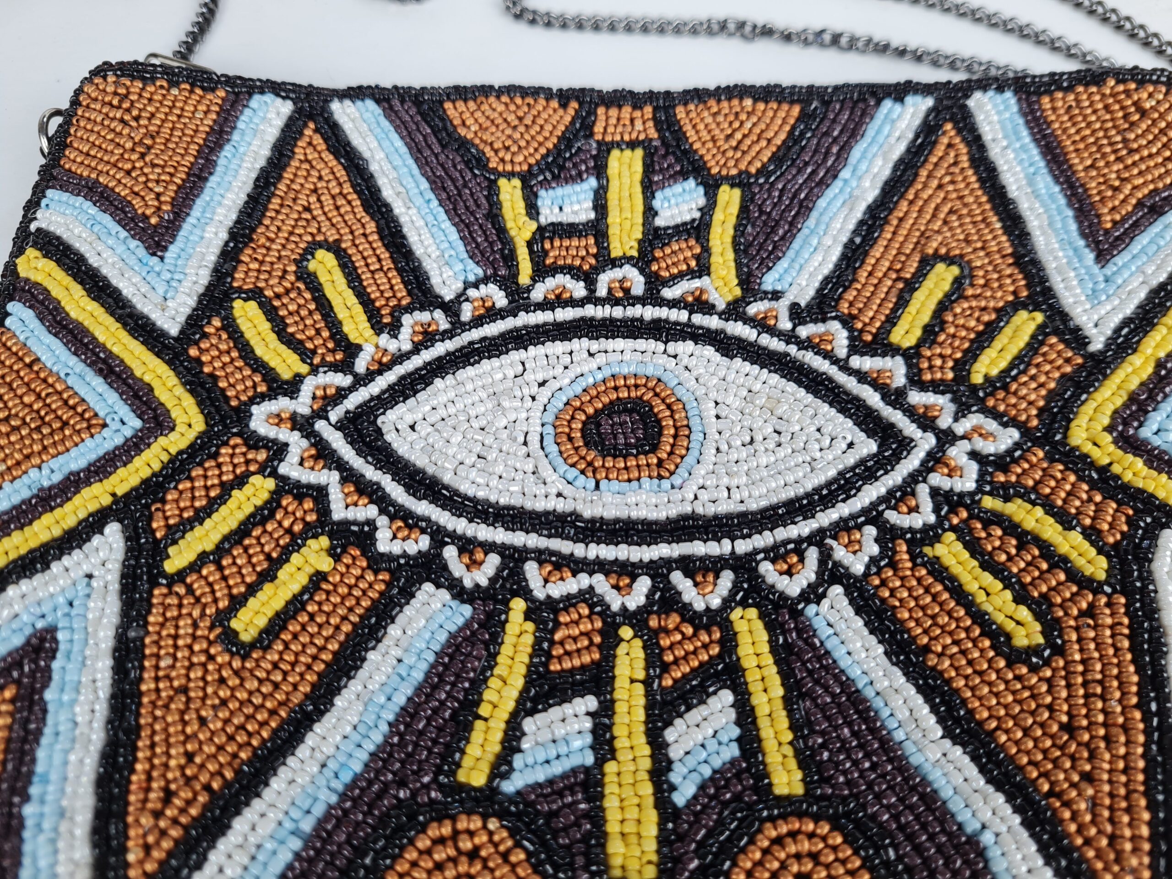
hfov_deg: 67.3
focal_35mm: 26
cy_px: 440
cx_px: 586
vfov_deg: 53.1
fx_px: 880
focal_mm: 5.4
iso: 64
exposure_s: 1/120
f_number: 1.8
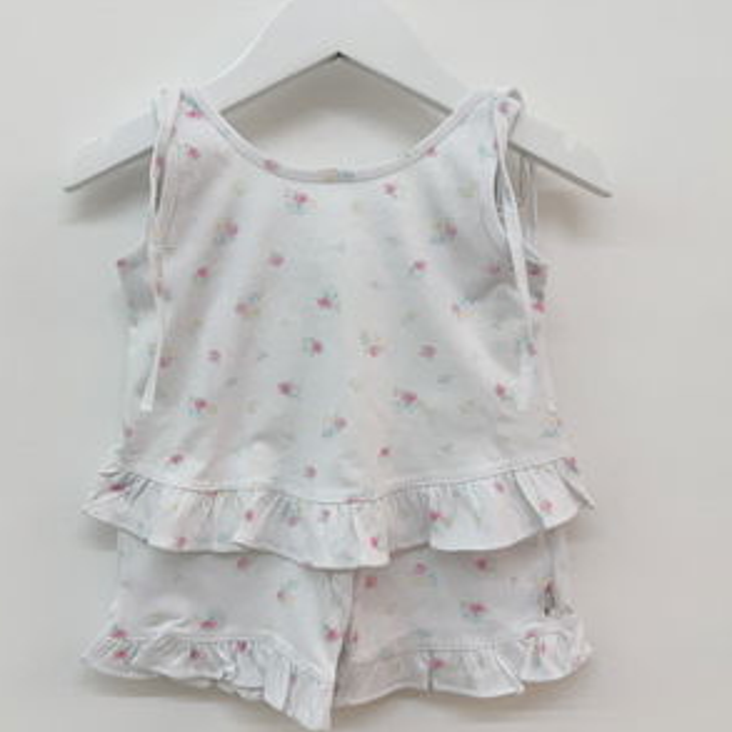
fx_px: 694
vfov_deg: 55.6
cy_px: 372
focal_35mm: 29
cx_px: 317
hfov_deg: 55.4
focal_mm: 6.76
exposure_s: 1/100
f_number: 1.78
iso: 80
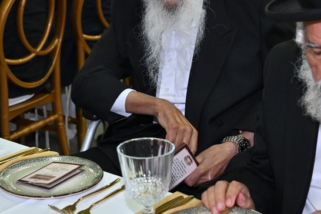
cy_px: 68
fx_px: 892
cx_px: 129
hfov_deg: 20.4
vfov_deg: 13.7
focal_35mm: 100
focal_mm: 39
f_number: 4
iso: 800
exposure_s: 1/200
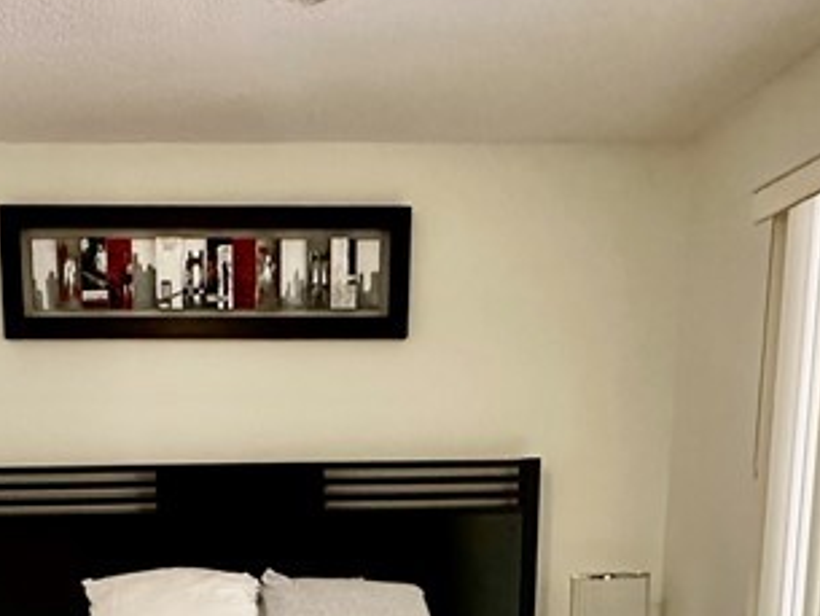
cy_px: 732
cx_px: 242
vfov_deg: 27.4
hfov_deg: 39.7
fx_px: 1114
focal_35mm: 47
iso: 500
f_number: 2.2
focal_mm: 2.22
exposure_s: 1/60
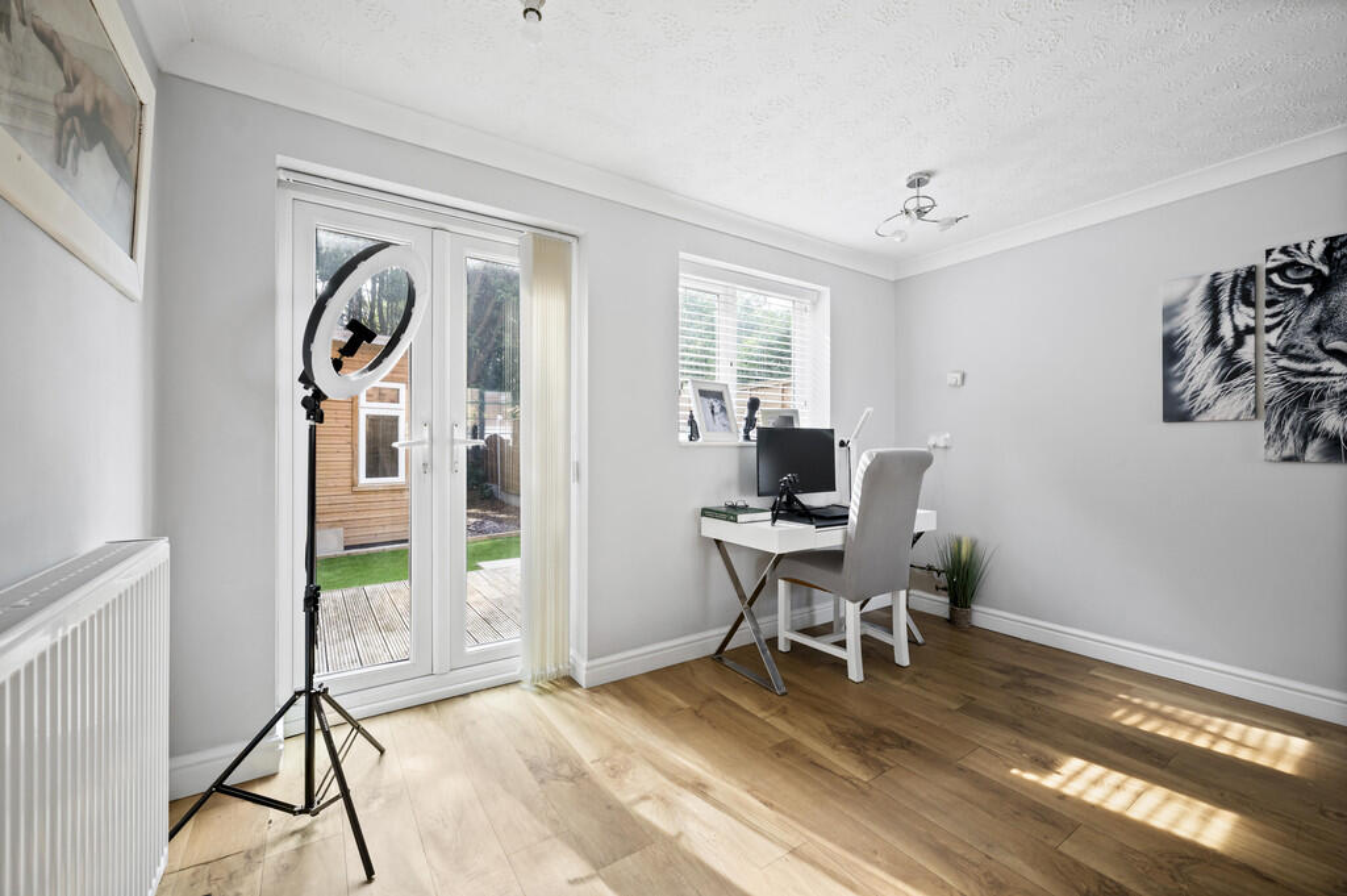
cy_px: 448
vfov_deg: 81.1
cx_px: 674
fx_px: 523
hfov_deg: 104.3
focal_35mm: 14
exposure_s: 1/20
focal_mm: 14
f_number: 8
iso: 400
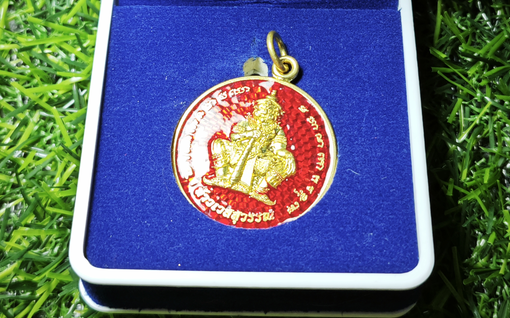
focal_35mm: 33
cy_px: 27
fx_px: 459
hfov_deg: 58.1
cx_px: 259
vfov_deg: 35.8
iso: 50
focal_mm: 5.43
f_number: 1.8
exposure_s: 1/100
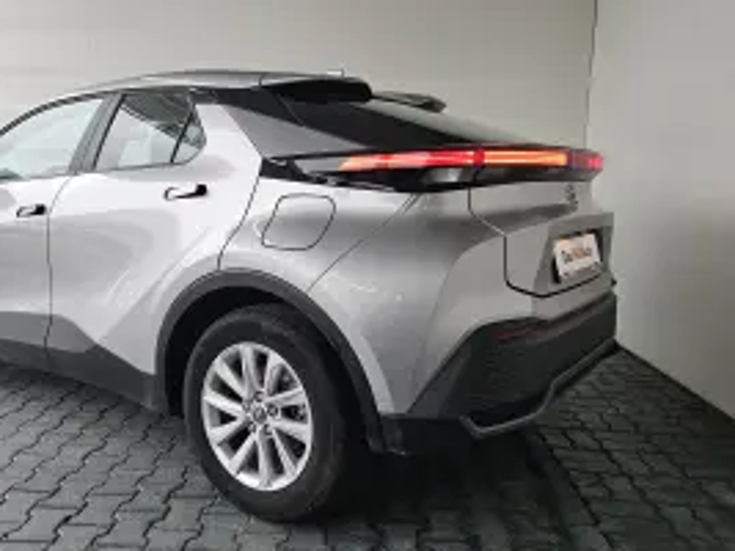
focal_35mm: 31
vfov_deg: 45.4
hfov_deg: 58.2
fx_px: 658
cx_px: 328
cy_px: 278
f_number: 1.7
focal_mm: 6.3
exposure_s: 1/180
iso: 80
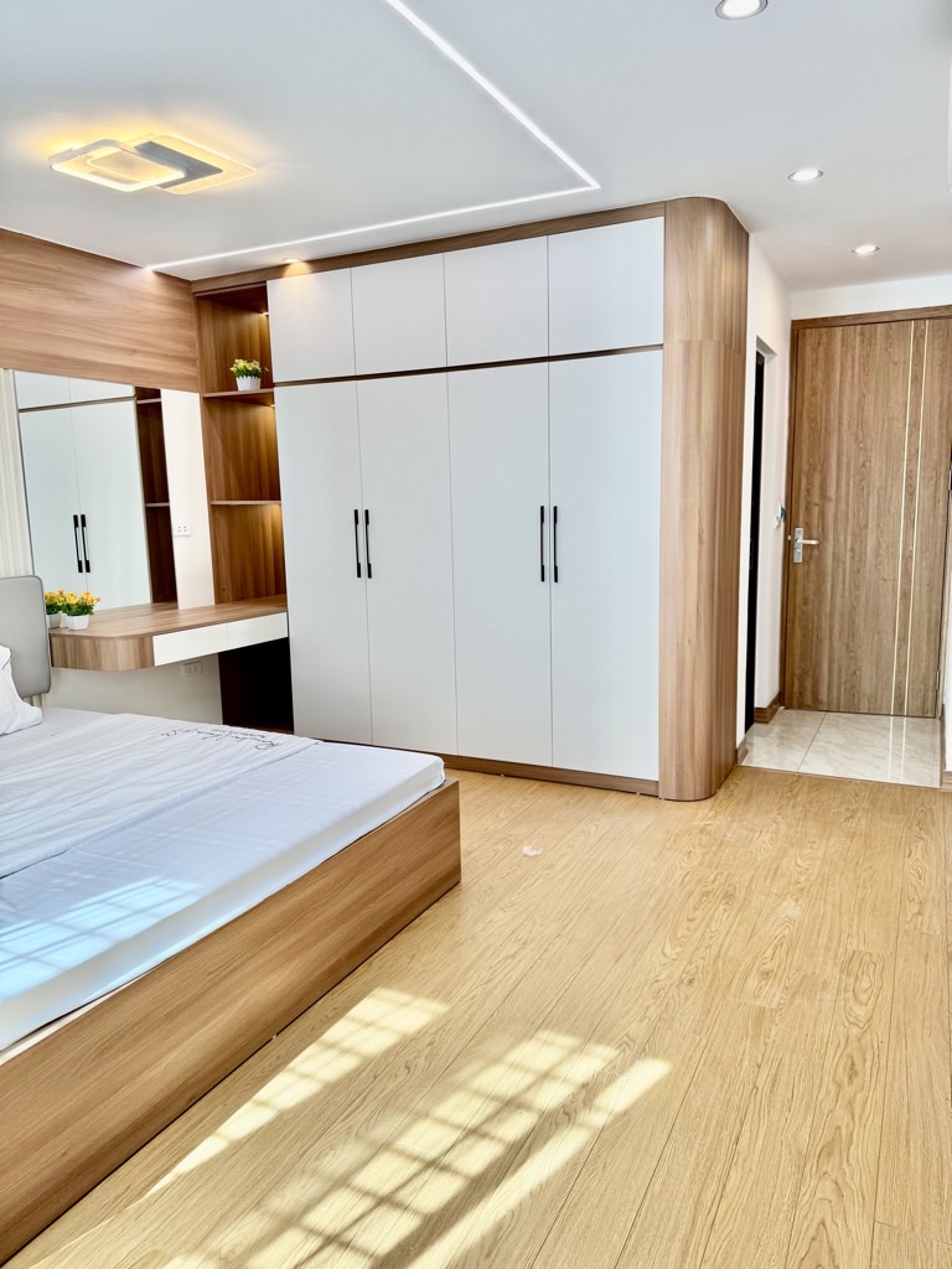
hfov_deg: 56.8
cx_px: 476
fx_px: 880
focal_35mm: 24
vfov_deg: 71.6
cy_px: 634
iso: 64
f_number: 1.78
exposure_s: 1/171
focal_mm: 6.76
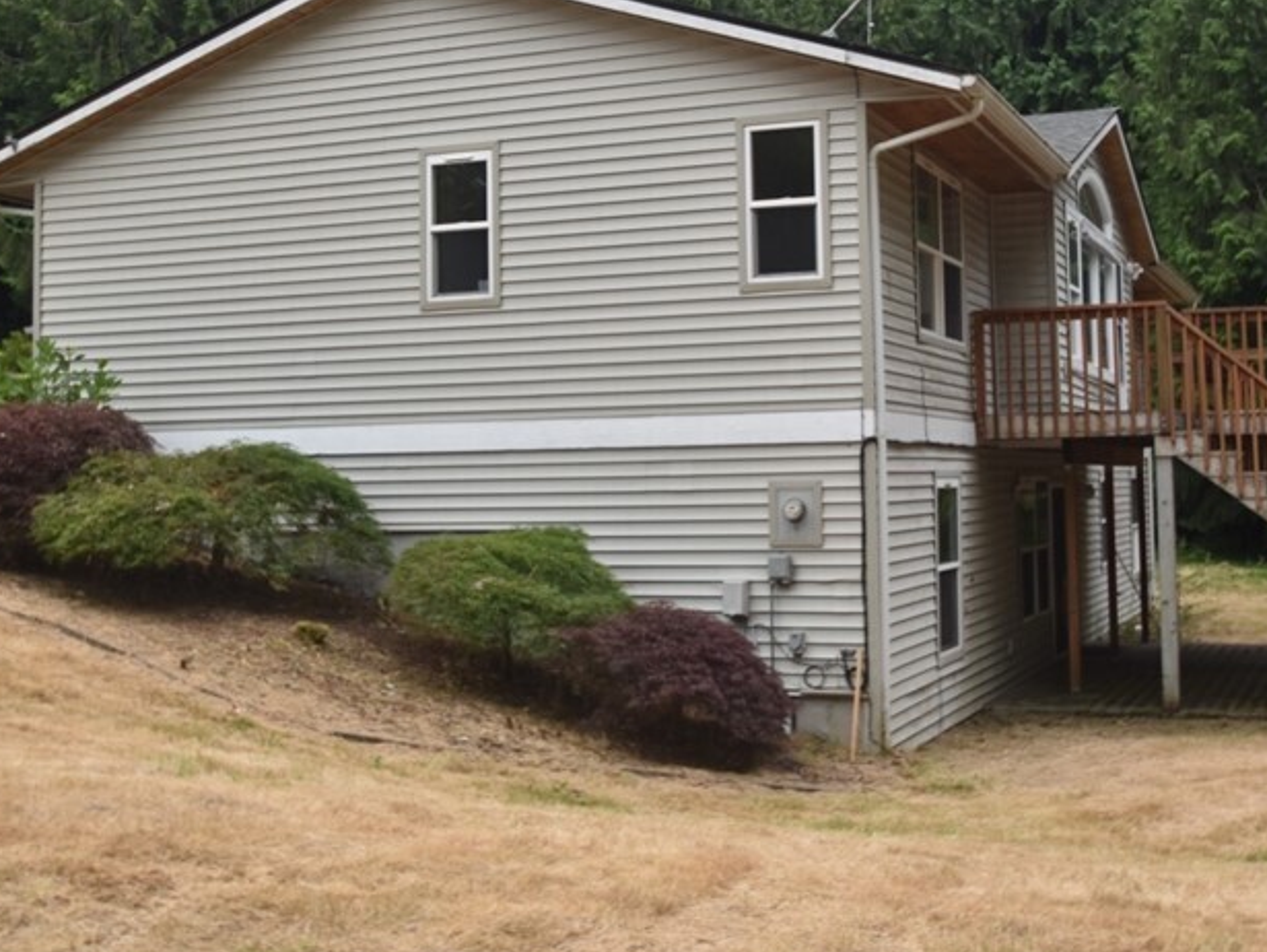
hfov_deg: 39.6
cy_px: 296
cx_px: 694
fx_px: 1758
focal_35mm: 48
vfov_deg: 30.0
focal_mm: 20
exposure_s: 1/250
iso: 360
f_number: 5.6
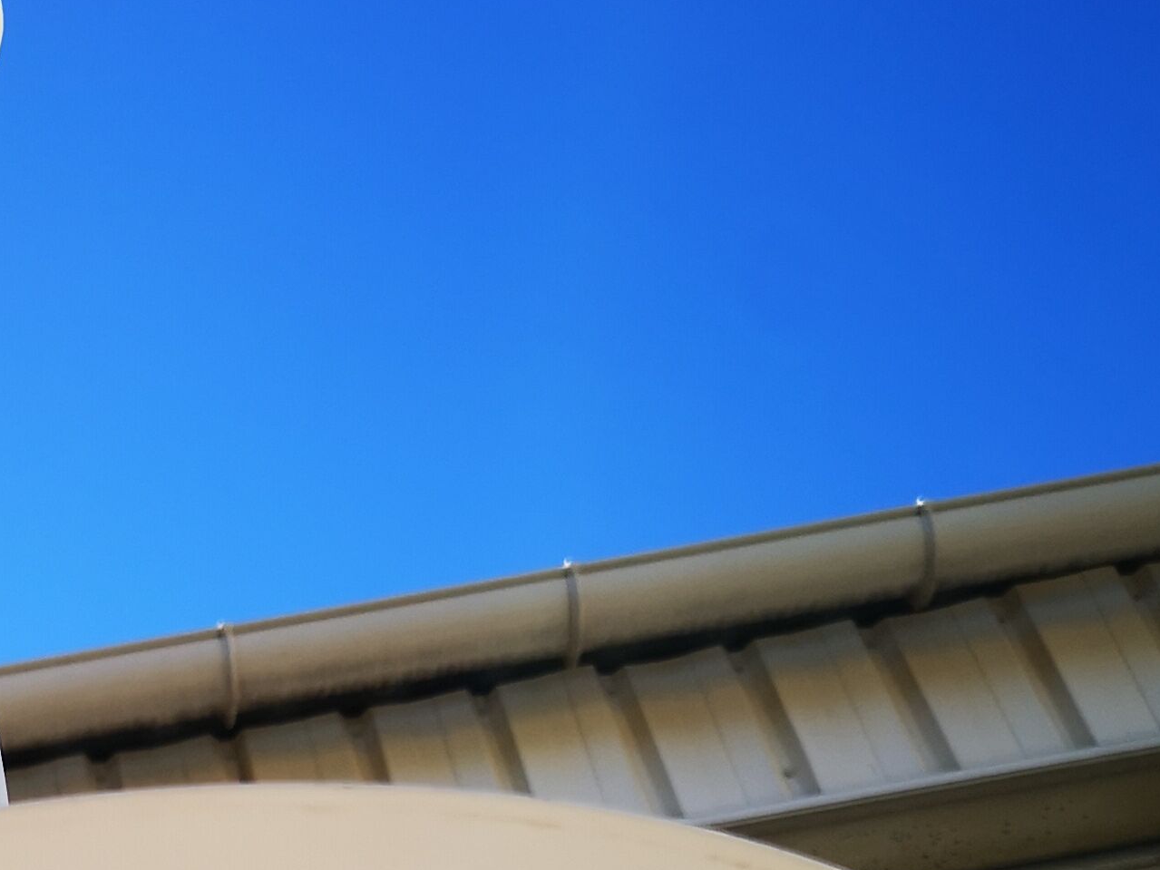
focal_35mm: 77
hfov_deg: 24.2
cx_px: 3
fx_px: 2580
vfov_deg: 16.7
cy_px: 1431
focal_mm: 5.58
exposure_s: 1/859
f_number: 1.8
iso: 50
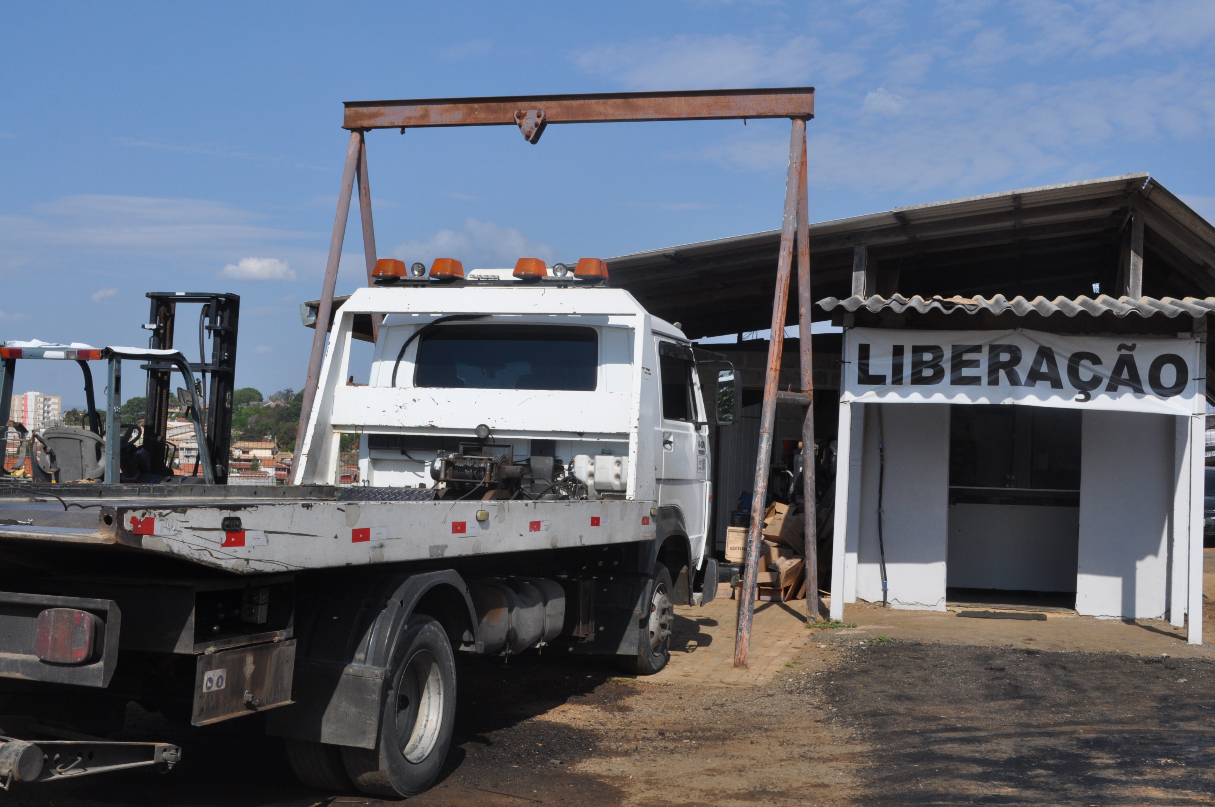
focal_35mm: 50
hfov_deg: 39.6
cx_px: 619
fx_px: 1686
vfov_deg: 26.9
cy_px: 419
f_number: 13
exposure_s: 1/640
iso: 400
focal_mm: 32
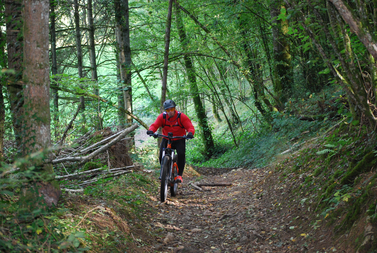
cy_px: 126
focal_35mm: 82
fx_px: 866
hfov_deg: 24.6
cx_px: 188
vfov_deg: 16.6
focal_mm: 55
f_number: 4
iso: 800
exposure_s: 1/60
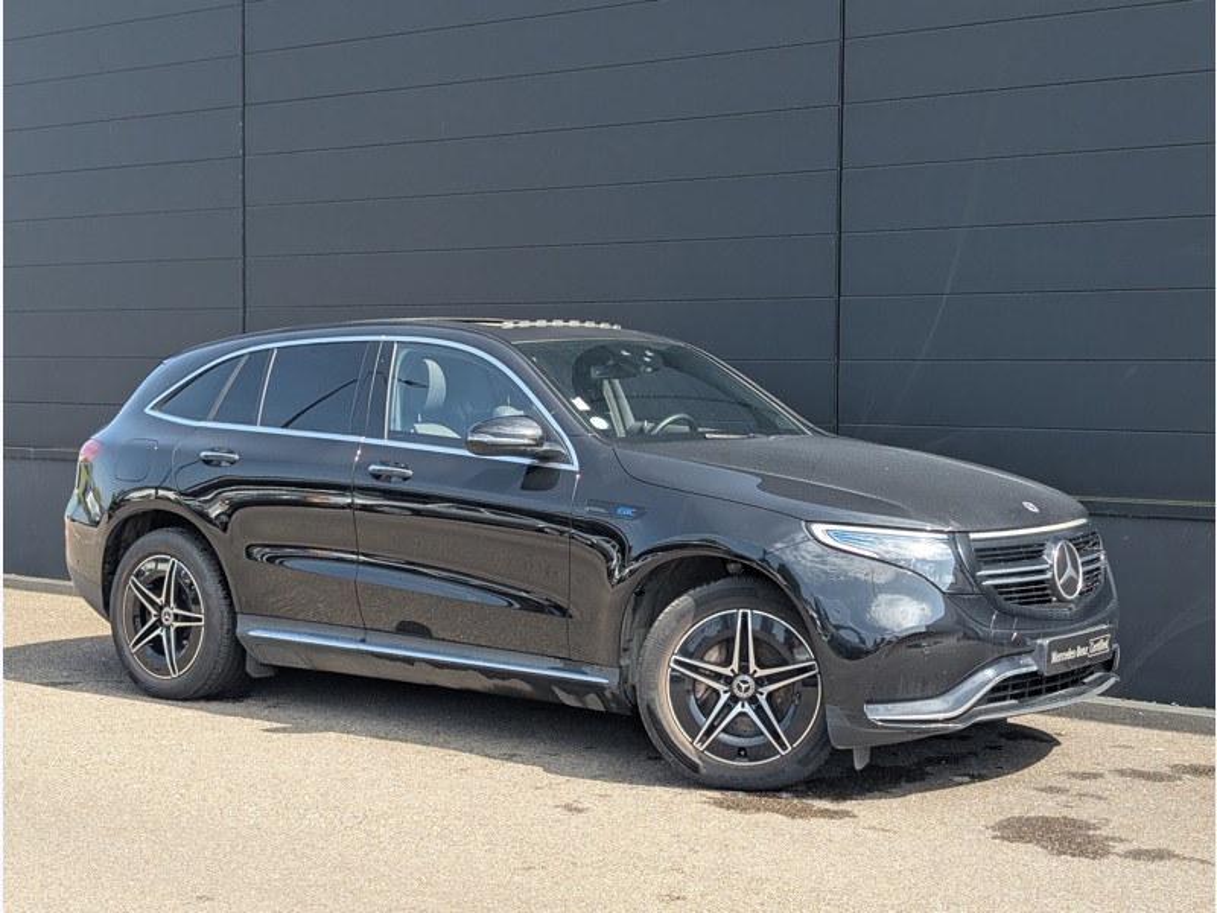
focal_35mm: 49
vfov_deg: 29.7
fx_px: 1723
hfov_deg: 38.9
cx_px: 608
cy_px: 456
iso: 20
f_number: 1.68
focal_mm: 6.9
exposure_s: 1/295
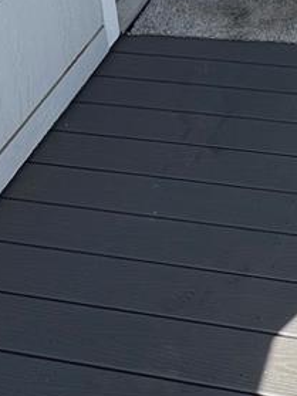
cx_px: 289
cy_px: -109
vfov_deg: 24.5
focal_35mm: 70
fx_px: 801
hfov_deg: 20.4
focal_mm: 1.57
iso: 32
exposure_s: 1/595
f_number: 1.8
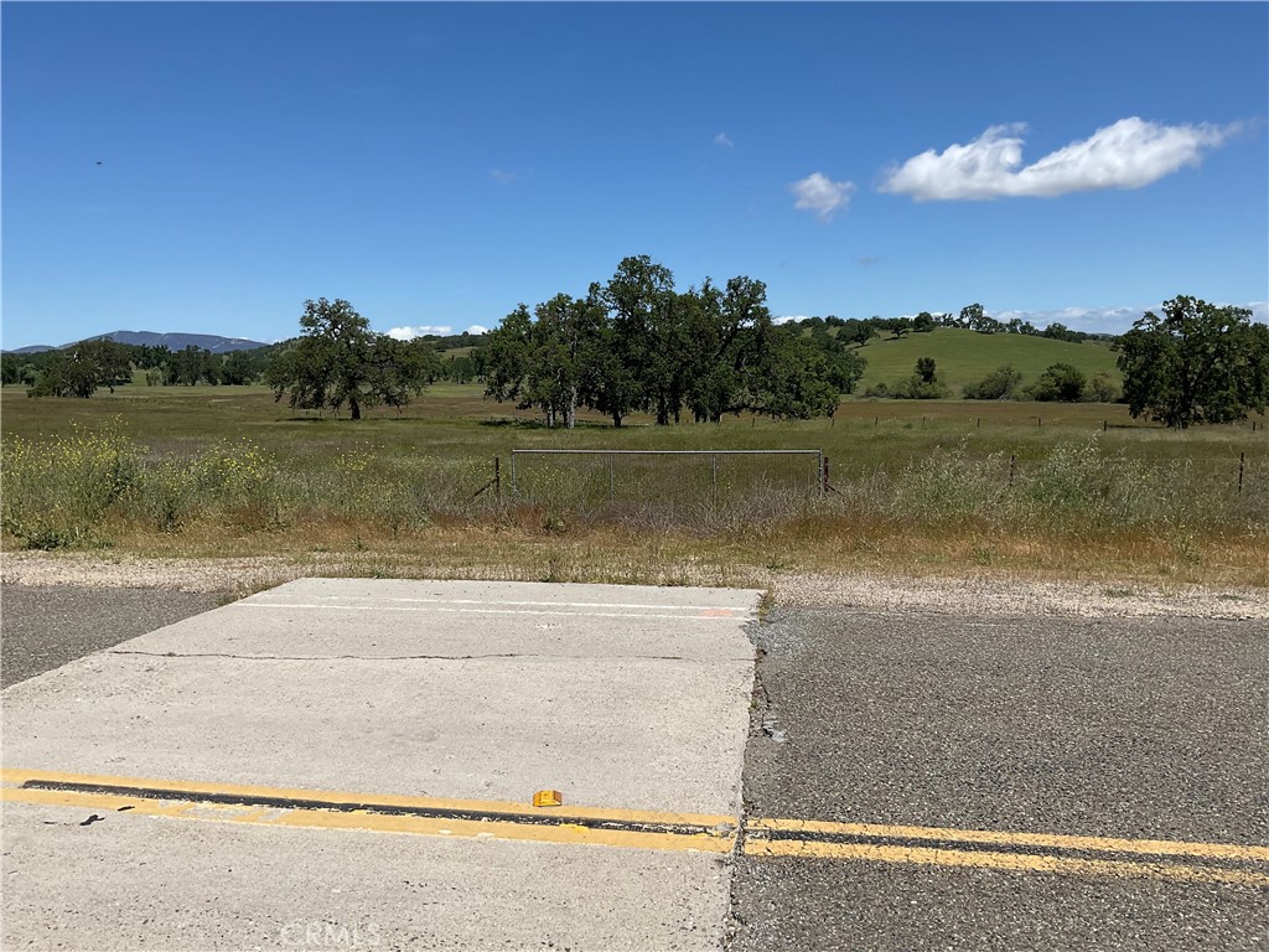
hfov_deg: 61.7
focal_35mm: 29
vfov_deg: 48.2
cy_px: 476
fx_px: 1063
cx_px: 634
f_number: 1.8
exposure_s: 1/3534
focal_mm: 3
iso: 16
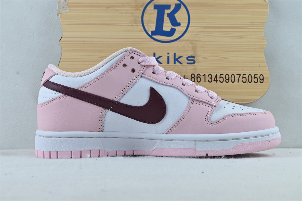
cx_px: 151
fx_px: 440
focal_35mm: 52
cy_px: 100
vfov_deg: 25.8
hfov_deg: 37.9
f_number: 10
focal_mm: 35
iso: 100
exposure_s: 1/20
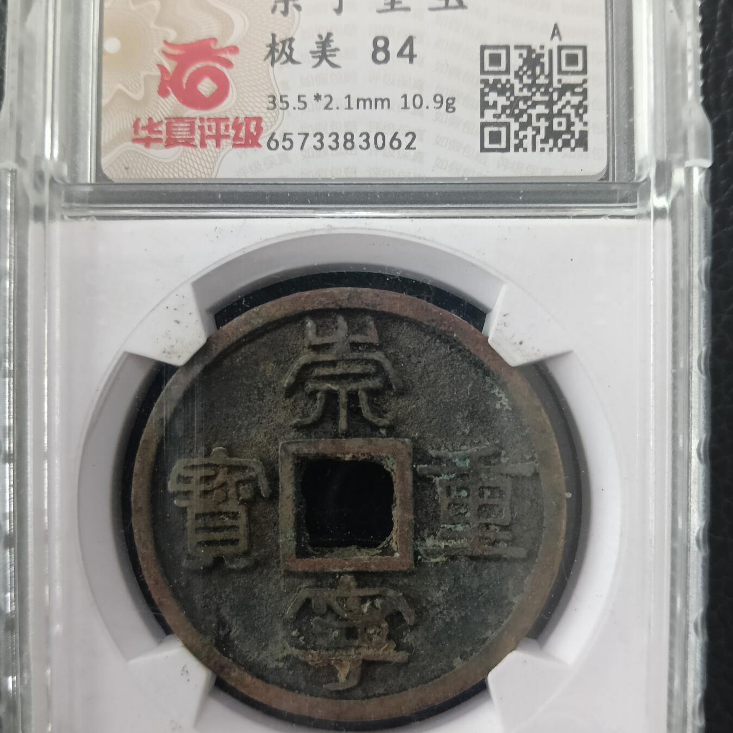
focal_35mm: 32
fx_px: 767
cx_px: 365
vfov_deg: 51.1
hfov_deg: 51.1
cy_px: 380
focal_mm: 3.98
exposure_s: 1/33.3
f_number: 1.8
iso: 800
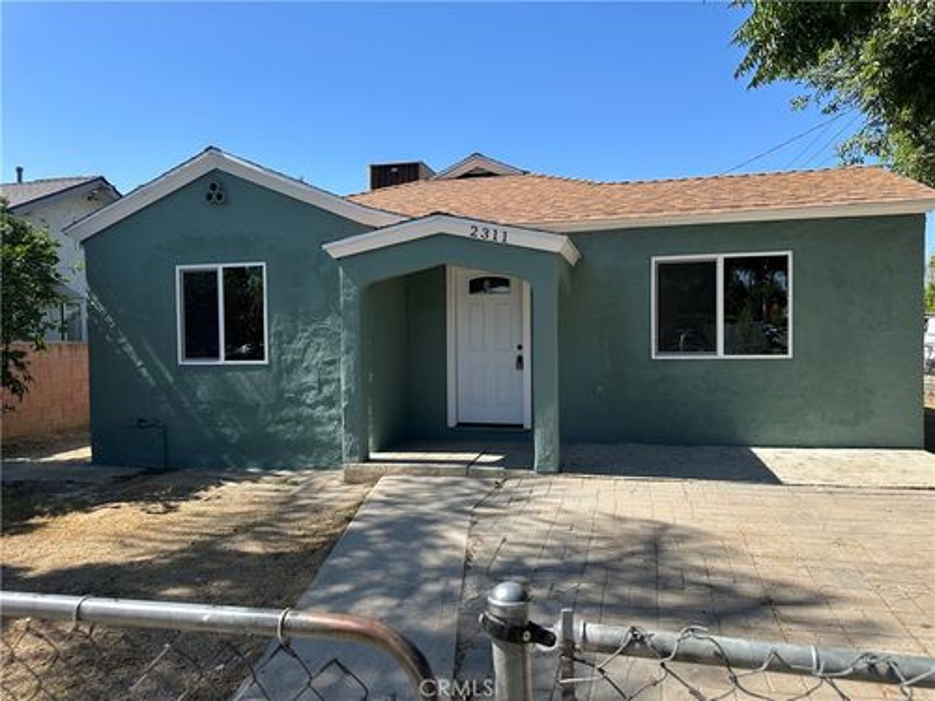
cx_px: 468
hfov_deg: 71.6
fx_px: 648
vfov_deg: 56.8
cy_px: 350
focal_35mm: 24
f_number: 1.78
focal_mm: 6.86
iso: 80
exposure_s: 1/2809
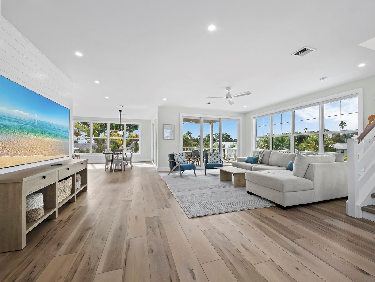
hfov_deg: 102.0
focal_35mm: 14
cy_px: 141
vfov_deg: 85.7
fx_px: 152
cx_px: 188
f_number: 11
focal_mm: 7
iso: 200
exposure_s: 1/8
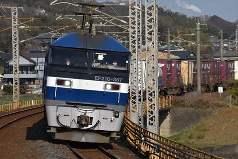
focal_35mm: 278
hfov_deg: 7.4
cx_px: 119
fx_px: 1834
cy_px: 80
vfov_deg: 5.0
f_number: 11
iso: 200
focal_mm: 185
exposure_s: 1/640
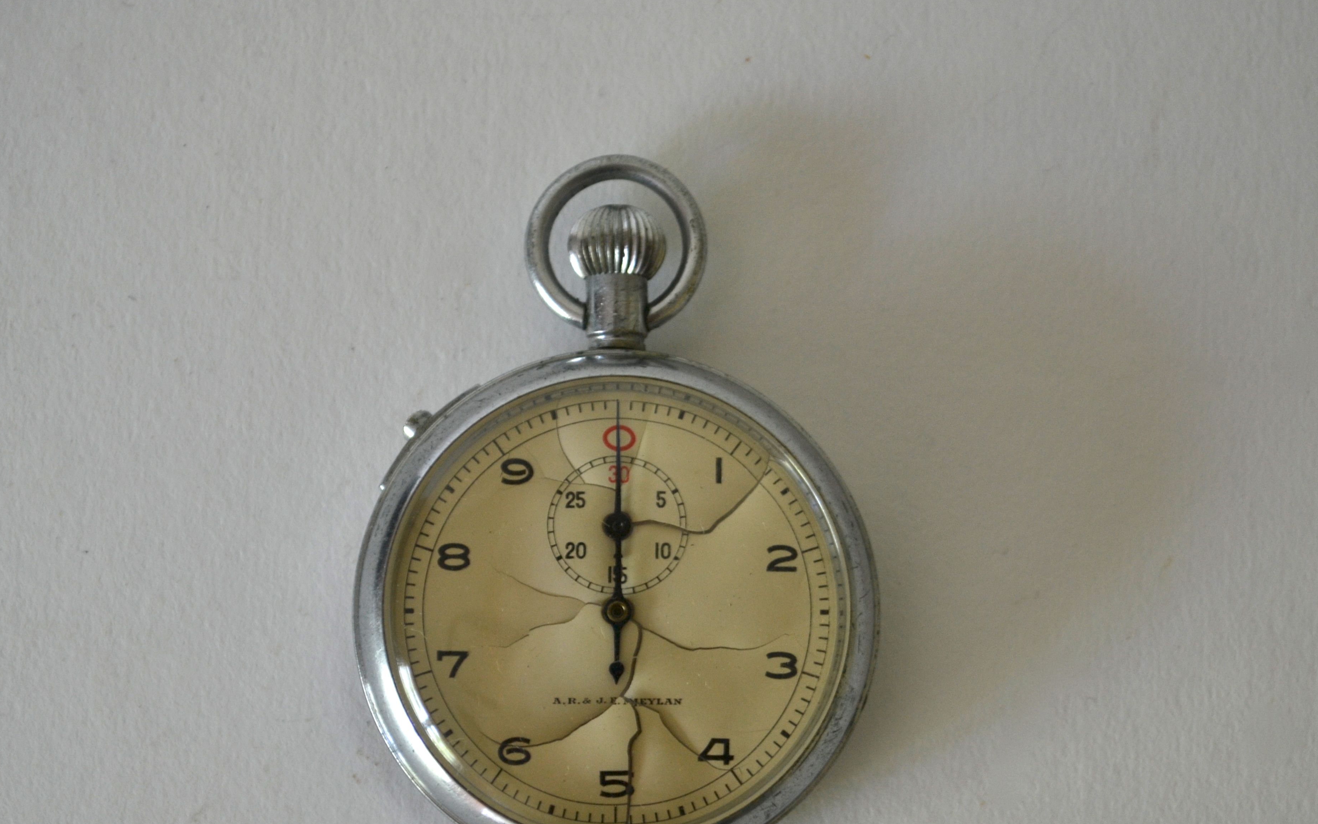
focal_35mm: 105
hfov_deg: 19.9
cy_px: 532
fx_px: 3758
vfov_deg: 12.5
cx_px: 607
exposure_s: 1/8
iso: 140
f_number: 7.1
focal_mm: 55
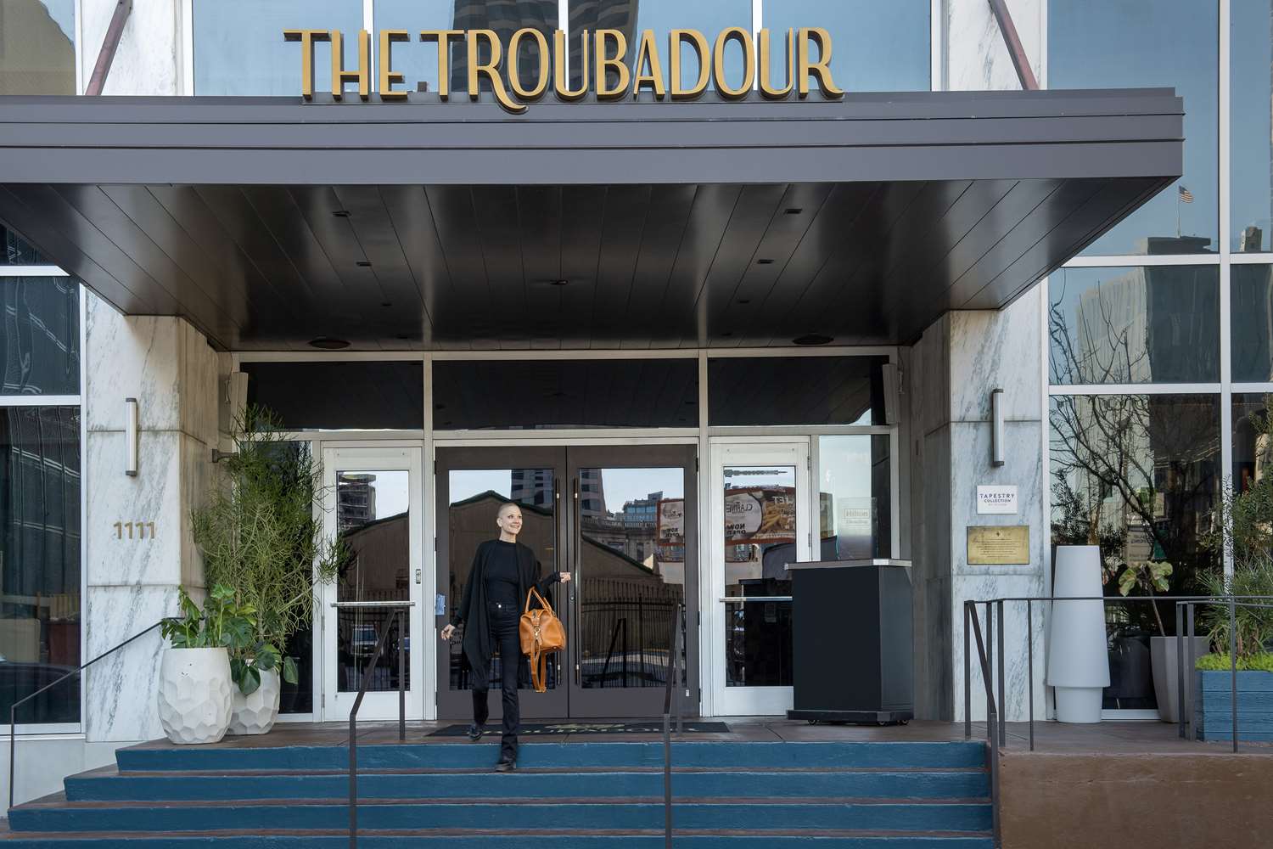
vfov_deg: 27.0
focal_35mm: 50
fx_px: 1768
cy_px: 424
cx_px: 636
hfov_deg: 39.6
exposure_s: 1/40
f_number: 11
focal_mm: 50
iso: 400
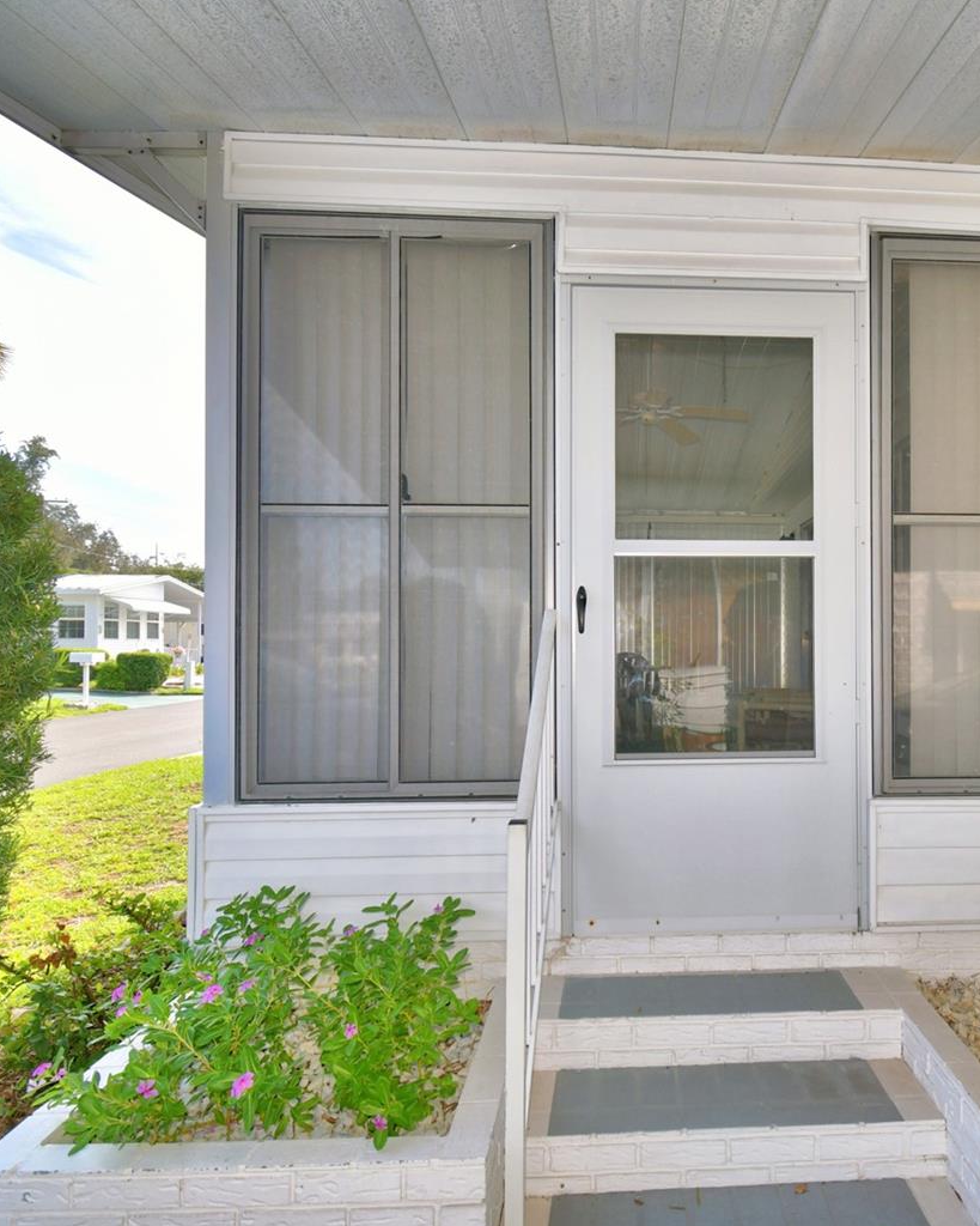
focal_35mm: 22
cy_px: 630
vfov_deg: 75.0
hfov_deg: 60.9
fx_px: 798
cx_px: 686
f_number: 6.3
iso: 100
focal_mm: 10
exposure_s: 1/250
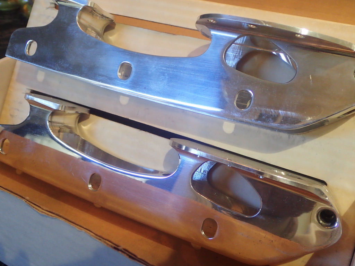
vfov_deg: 37.7
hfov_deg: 49.0
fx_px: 390
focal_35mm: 38
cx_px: 178
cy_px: 133
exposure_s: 1/40
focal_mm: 6.86
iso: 400
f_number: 2.7
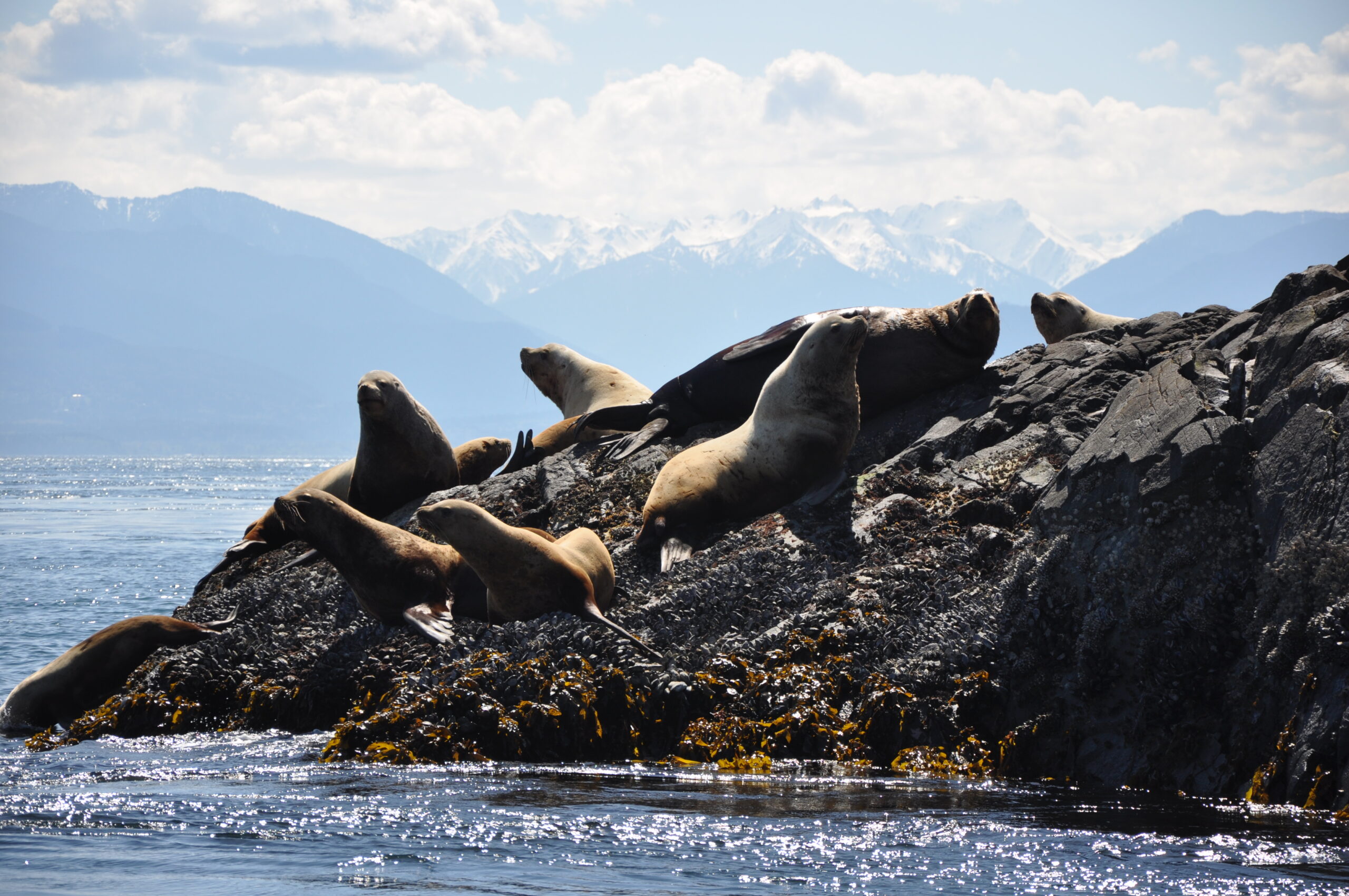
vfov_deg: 8.7
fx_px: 5894
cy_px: 448
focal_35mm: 158
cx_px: 674
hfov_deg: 13.1
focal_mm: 105
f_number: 5.6
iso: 200
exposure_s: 1/1000
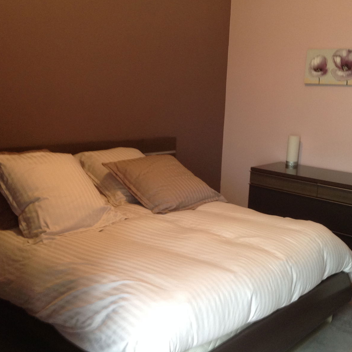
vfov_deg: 40.0
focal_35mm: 42
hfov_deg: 39.7
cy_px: 176
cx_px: 227
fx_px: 483
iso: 160
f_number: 2.4
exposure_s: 1/15
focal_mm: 4.28
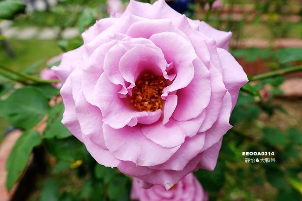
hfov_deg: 73.8
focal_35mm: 24
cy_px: 100
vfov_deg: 53.1
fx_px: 201
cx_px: 151
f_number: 4
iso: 125
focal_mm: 8.8
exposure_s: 1/800
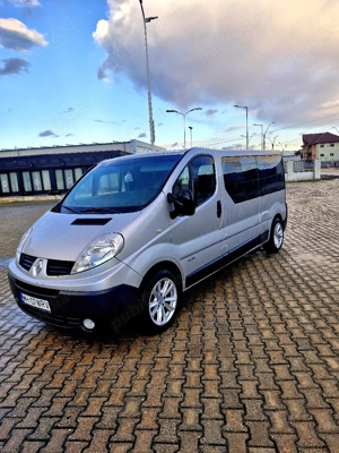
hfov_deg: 58.9
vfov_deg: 73.9
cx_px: 170
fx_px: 300
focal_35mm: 23
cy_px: 226
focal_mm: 5.54
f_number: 1.8
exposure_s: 1/263
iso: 50
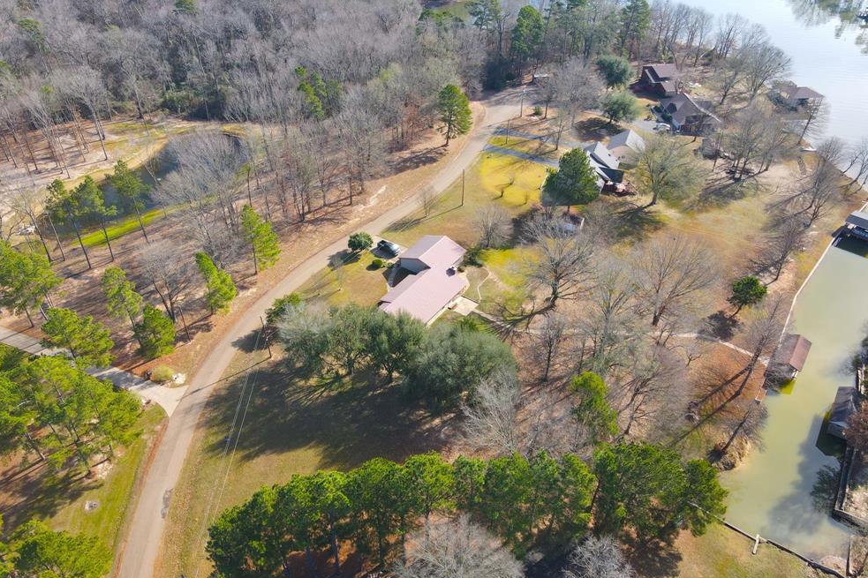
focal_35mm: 26
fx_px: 627
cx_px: 423
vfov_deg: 49.5
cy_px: 283
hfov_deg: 69.4
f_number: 2.8
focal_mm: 4.5
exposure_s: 1/180
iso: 100
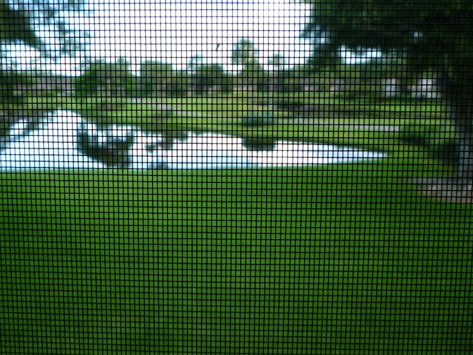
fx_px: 492
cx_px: 183
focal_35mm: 36
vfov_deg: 39.5
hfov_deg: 50.9
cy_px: 138
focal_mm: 5.2
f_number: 3.3
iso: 200
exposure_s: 1/250
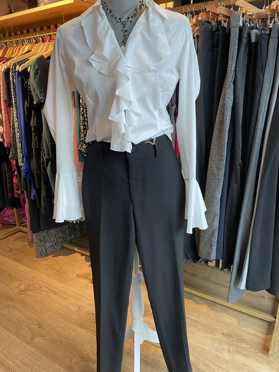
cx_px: 140
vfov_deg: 67.3
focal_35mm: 26
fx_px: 279
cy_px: 186
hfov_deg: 53.1
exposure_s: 1/100
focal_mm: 4.2
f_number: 1.6
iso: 125
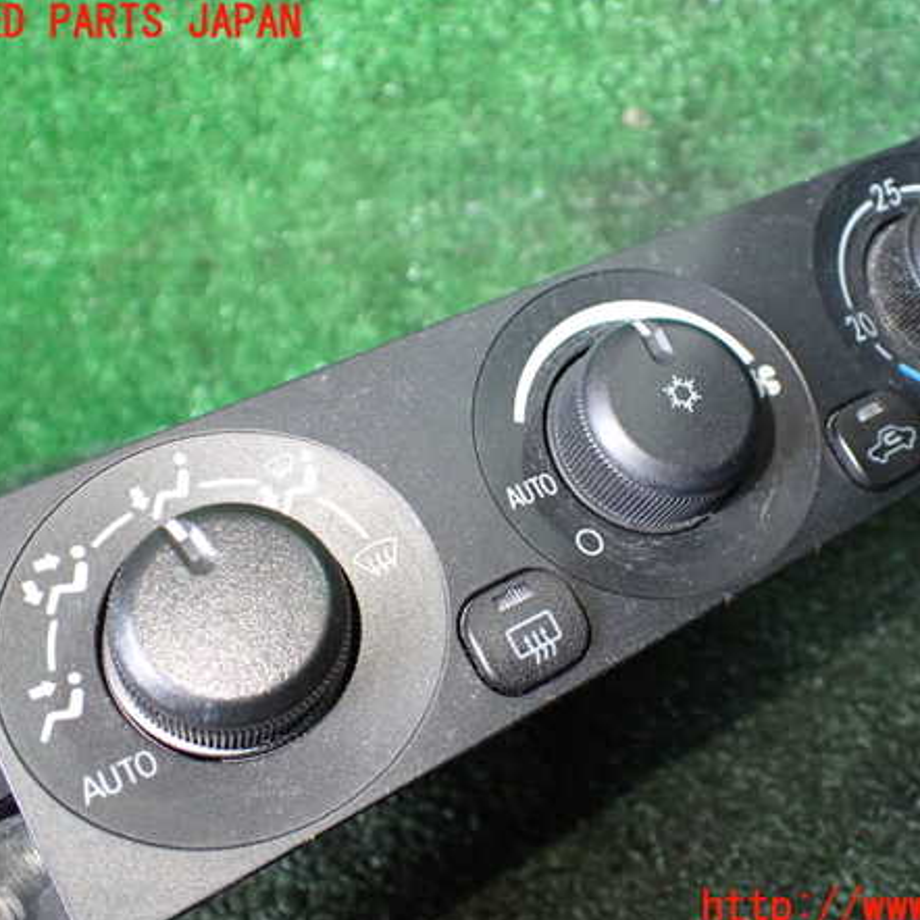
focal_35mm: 36
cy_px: 466
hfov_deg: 45.8
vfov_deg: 46.0
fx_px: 1082
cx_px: 547
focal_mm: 5.4
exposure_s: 1/60
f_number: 2.3
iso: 800
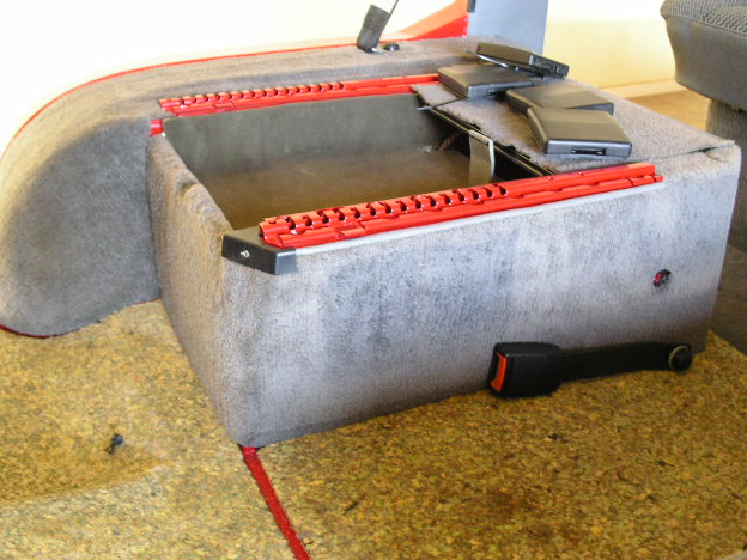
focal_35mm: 39
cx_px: 372
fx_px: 842
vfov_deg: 36.8
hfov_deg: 47.9
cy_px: 281
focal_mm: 7.8
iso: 200
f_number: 2.8
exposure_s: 1/10
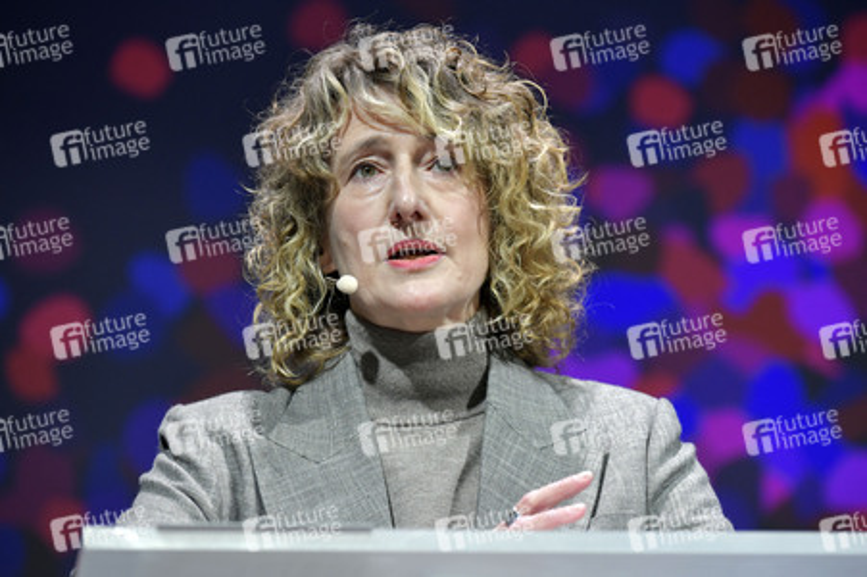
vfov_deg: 6.9
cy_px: 288
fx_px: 4813
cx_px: 434
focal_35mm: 200
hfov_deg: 10.3
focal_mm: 200
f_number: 5.6
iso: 2000
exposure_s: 1/125
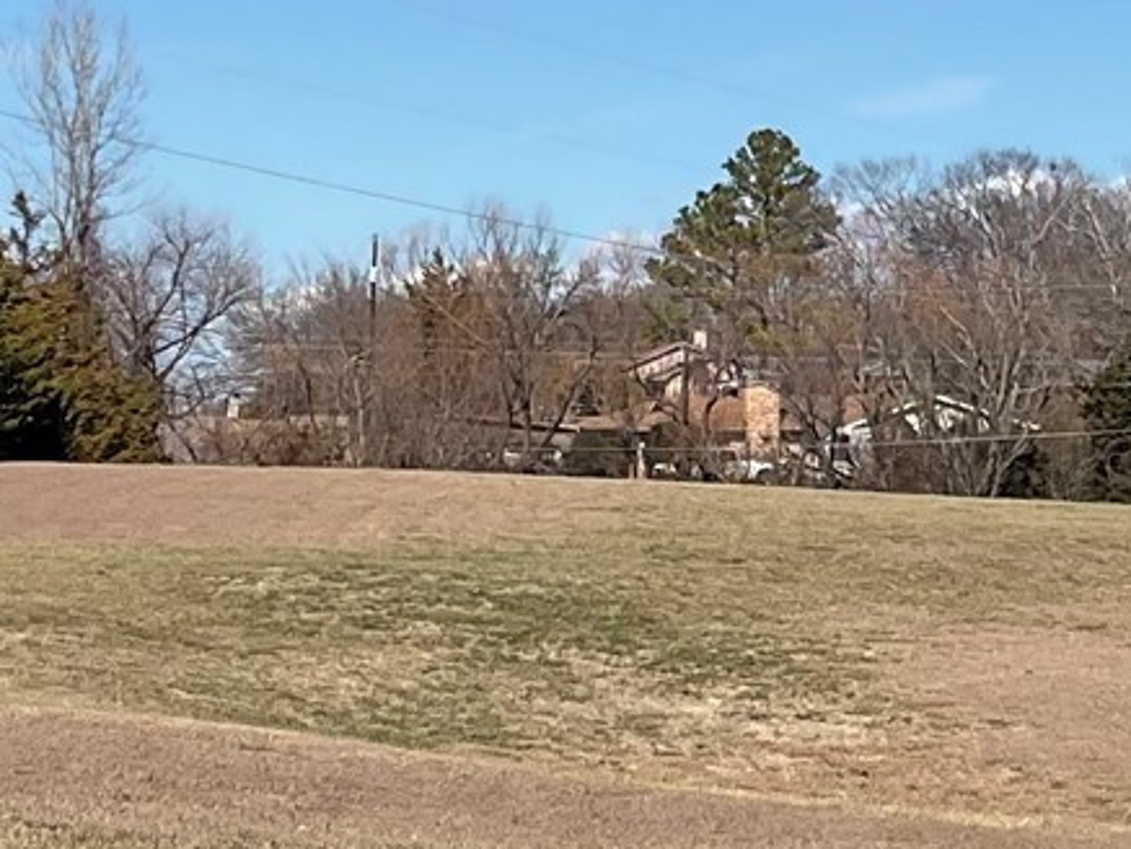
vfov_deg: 10.9
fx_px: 4445
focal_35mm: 136
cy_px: 285
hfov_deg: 14.4
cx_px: 973
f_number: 1.8
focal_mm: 3
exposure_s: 1/2667
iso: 16
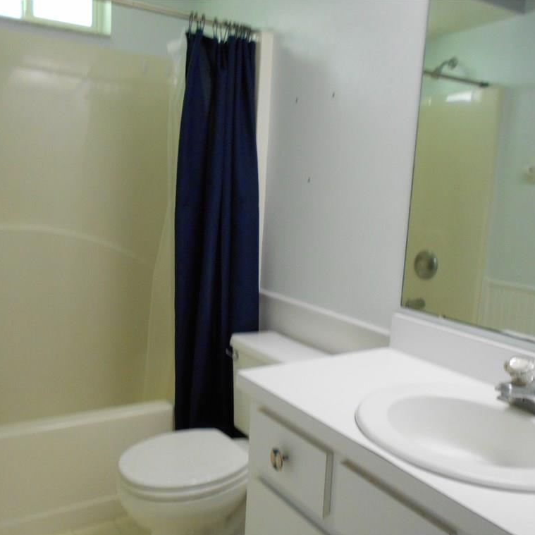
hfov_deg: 52.5
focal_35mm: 31
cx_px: 257
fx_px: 542
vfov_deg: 52.5
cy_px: 269
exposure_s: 1/30
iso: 360
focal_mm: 4.6
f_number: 3.2
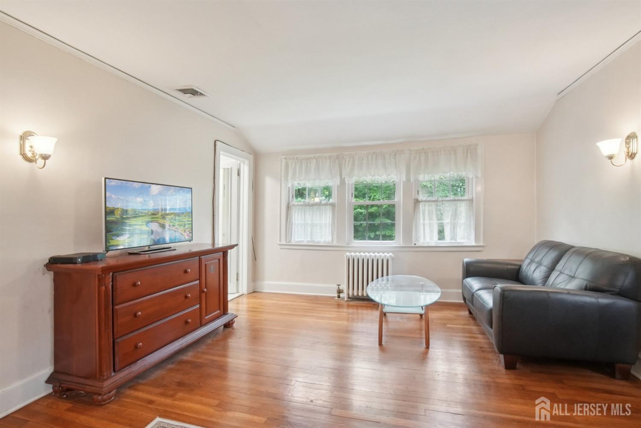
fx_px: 267
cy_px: 214
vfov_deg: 77.3
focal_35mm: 15
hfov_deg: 100.4
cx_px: 320
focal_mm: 10
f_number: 9
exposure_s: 1/20
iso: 2000
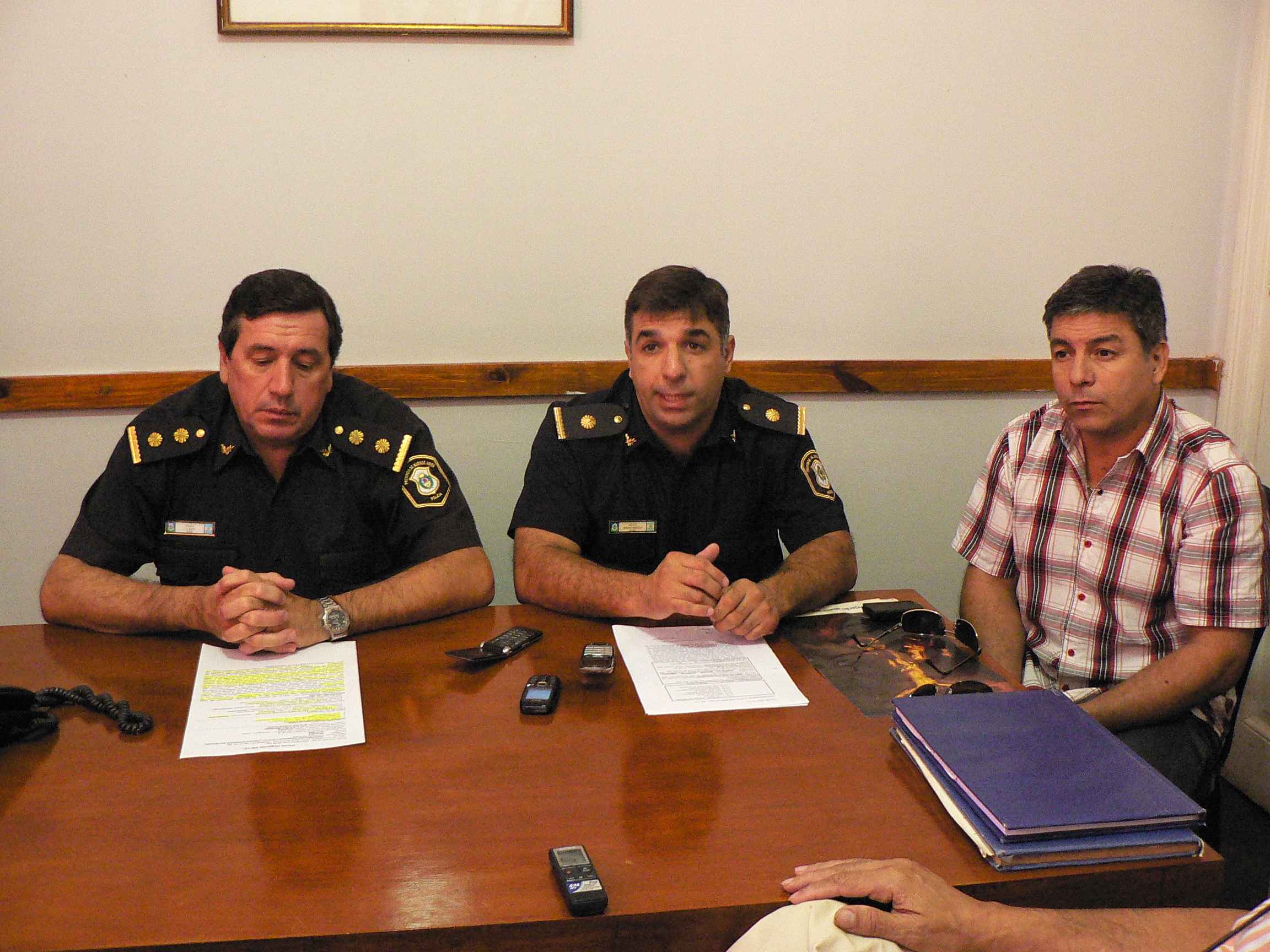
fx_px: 1284
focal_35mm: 35
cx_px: 635
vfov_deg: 40.7
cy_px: 476
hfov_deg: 52.6
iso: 400
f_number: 2.8
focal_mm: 6
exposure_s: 1/13
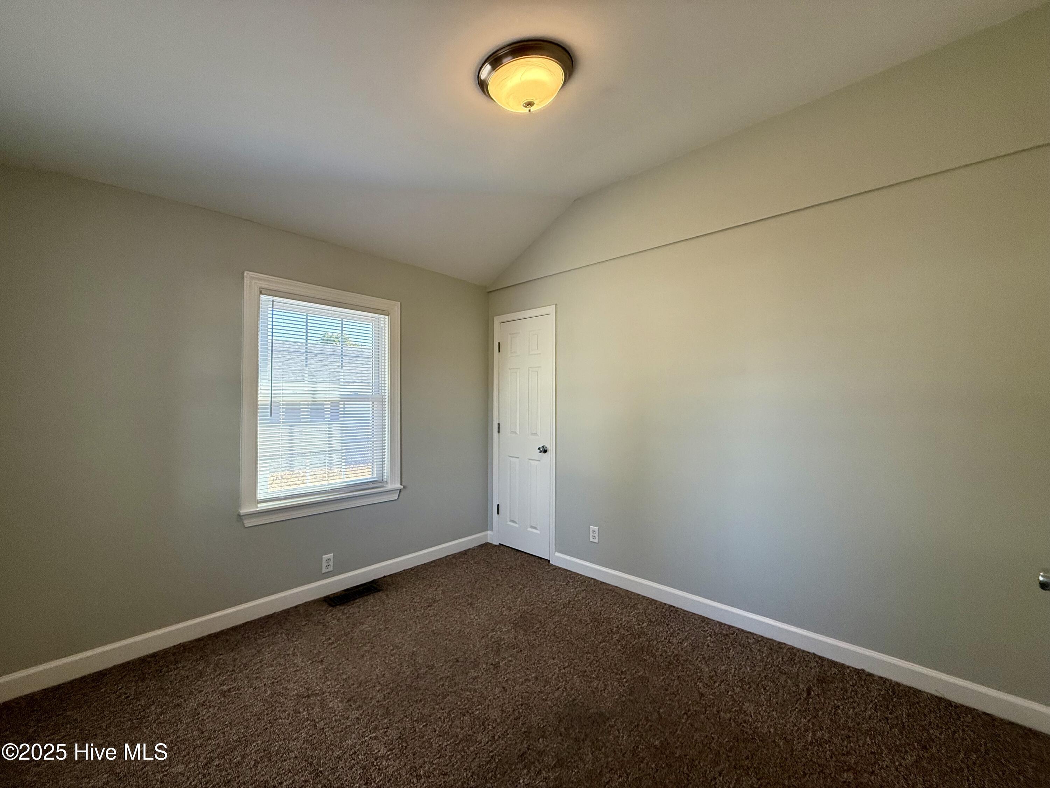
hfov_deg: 102.1
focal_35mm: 14
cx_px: 525
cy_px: 394
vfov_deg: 85.7
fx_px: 425
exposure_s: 1/120
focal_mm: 2.22
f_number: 2.2
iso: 160
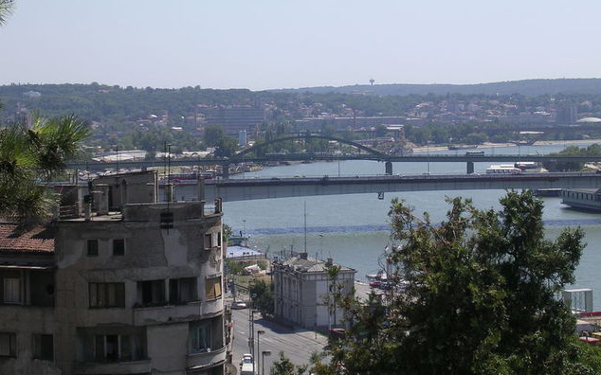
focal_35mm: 107
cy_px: 155
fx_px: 1752
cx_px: 300
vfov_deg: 12.2
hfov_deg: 19.5
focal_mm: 15.2
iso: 100
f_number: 4.5
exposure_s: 1/492
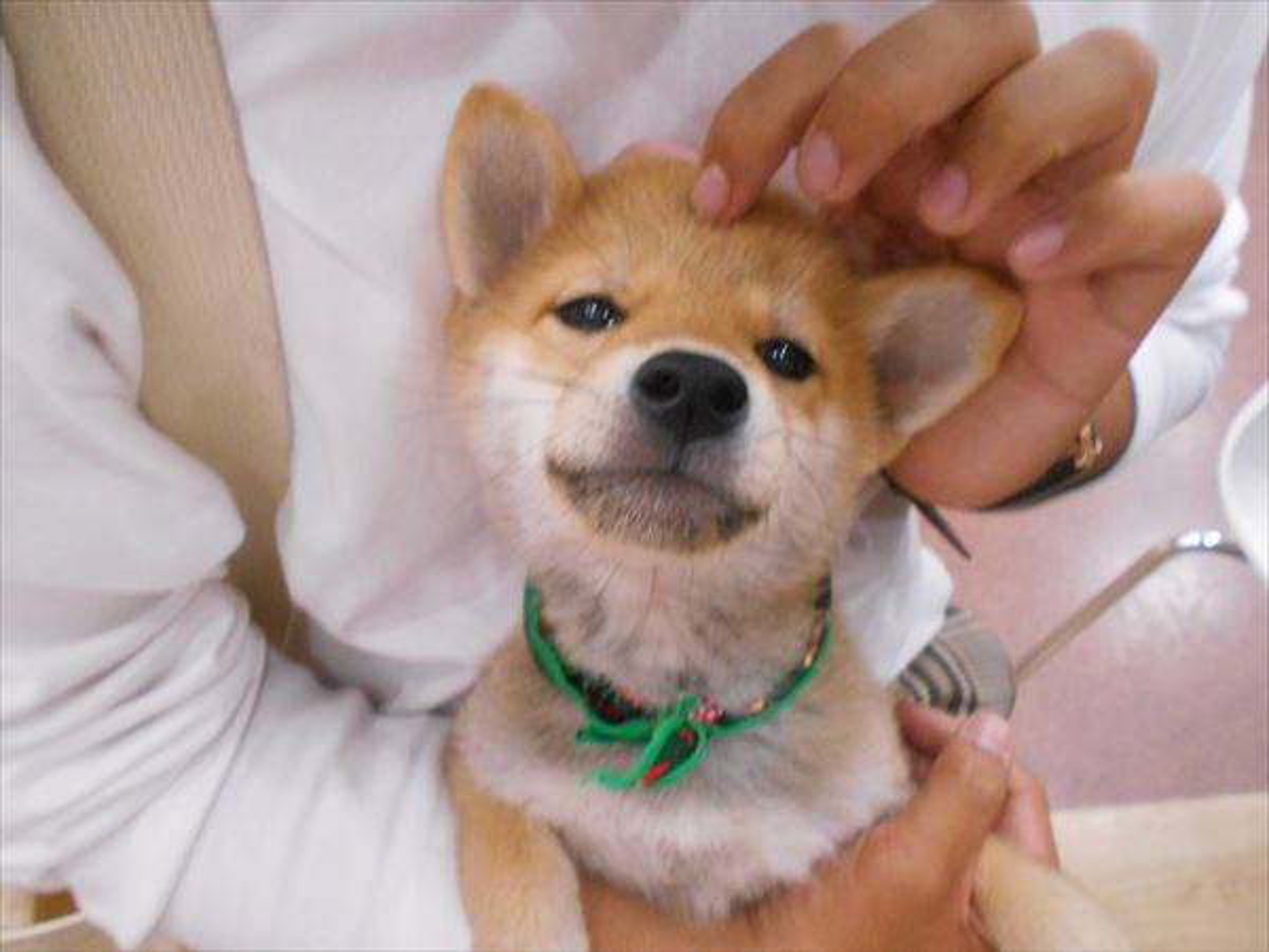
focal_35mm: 30
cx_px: 634
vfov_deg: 46.8
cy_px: 476
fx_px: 1100
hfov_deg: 60.0
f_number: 3.4
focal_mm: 5.1
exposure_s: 1/80
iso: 800
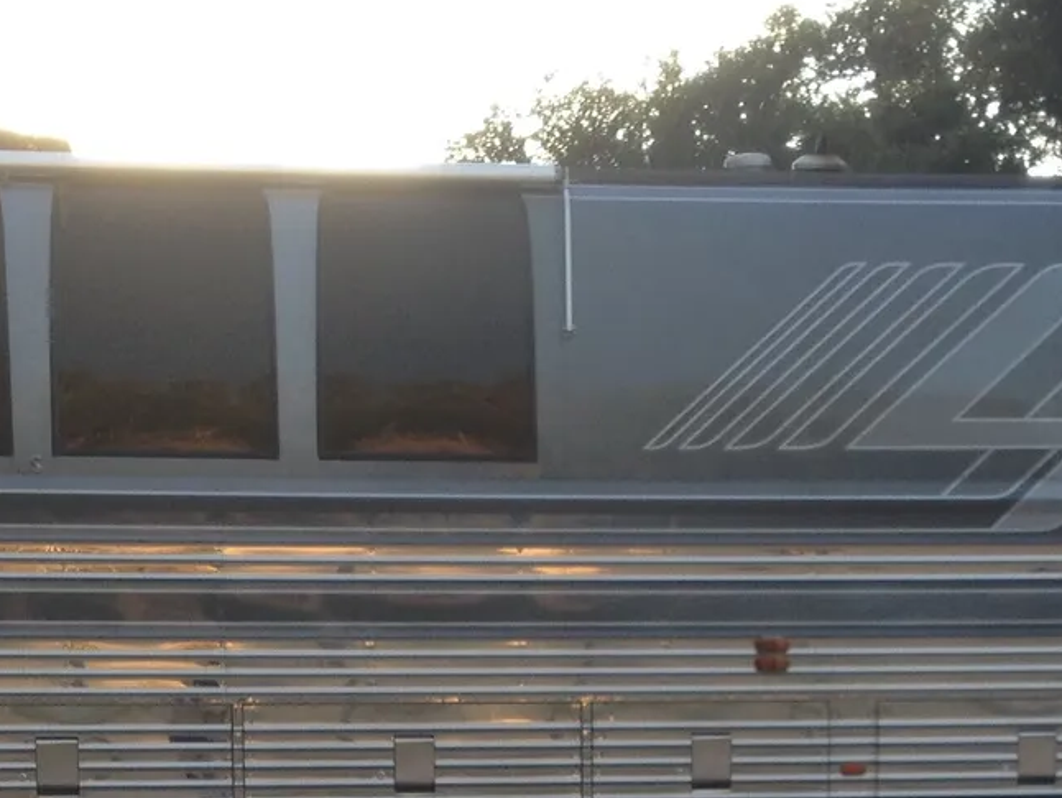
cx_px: 654
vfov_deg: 13.8
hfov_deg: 18.9
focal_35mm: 104
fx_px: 3192
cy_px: 982
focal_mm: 4.28
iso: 50
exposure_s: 1/120
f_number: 2.4
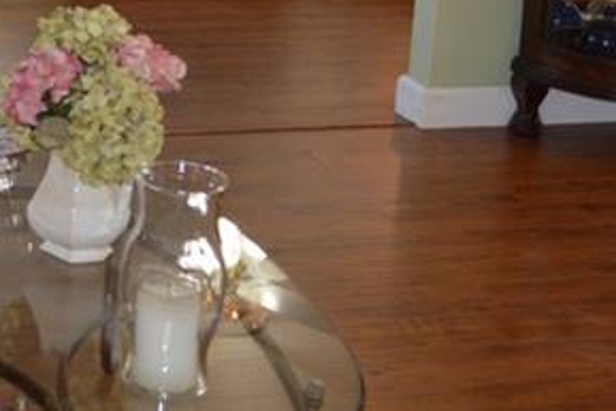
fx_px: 1725
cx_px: -134
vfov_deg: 13.3
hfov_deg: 19.1
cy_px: -72
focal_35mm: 101
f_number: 4
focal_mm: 19
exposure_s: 1/100
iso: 400
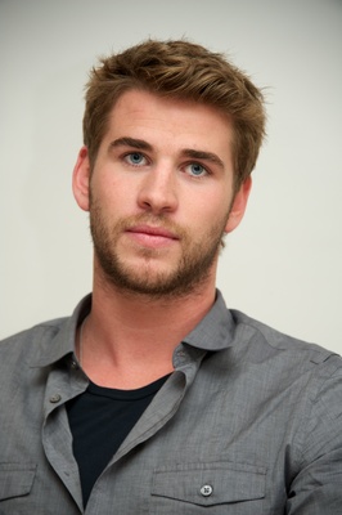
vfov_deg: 10.8
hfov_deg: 7.2
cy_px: 258
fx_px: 2712
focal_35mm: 190
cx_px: 171
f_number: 6.3
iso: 400
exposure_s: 1/60
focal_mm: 190
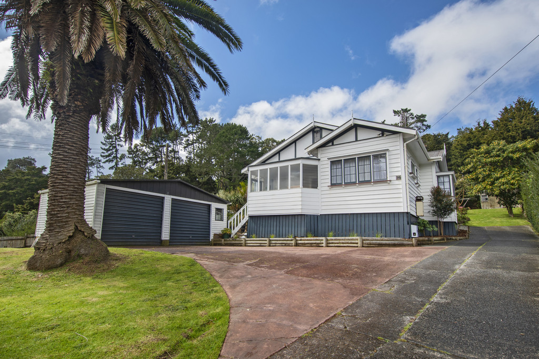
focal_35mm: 17
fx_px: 258
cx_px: 270
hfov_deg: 92.4
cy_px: 180
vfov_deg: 69.7
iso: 200
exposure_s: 1/250
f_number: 8
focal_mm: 11.5
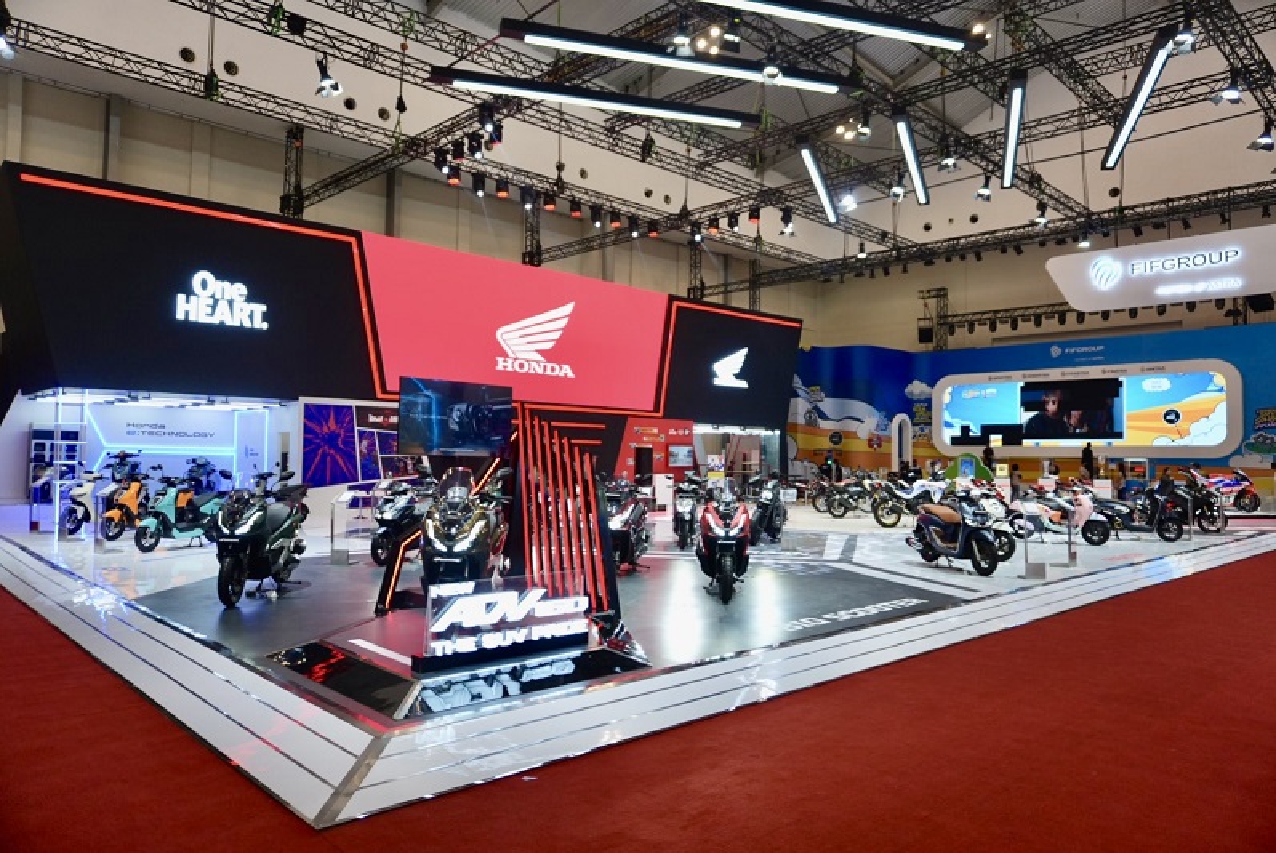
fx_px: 851
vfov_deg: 53.2
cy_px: 426
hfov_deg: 73.7
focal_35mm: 24
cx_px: 638
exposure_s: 1/100
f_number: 3.5
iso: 320
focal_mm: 16
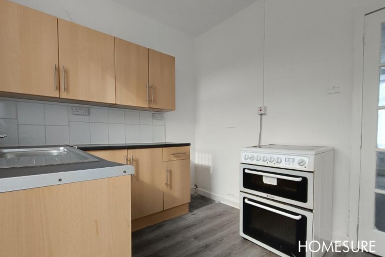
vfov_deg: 70.2
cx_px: 189
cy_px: 143
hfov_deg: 93.3
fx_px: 182
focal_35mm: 17
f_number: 2.2
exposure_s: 1/100
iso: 160
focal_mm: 2.78
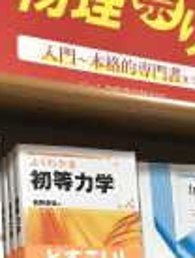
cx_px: 124
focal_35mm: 81
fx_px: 607
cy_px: 277
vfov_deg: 22.8
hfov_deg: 18.2
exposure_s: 1/33
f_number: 1.8
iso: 40
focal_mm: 3.99
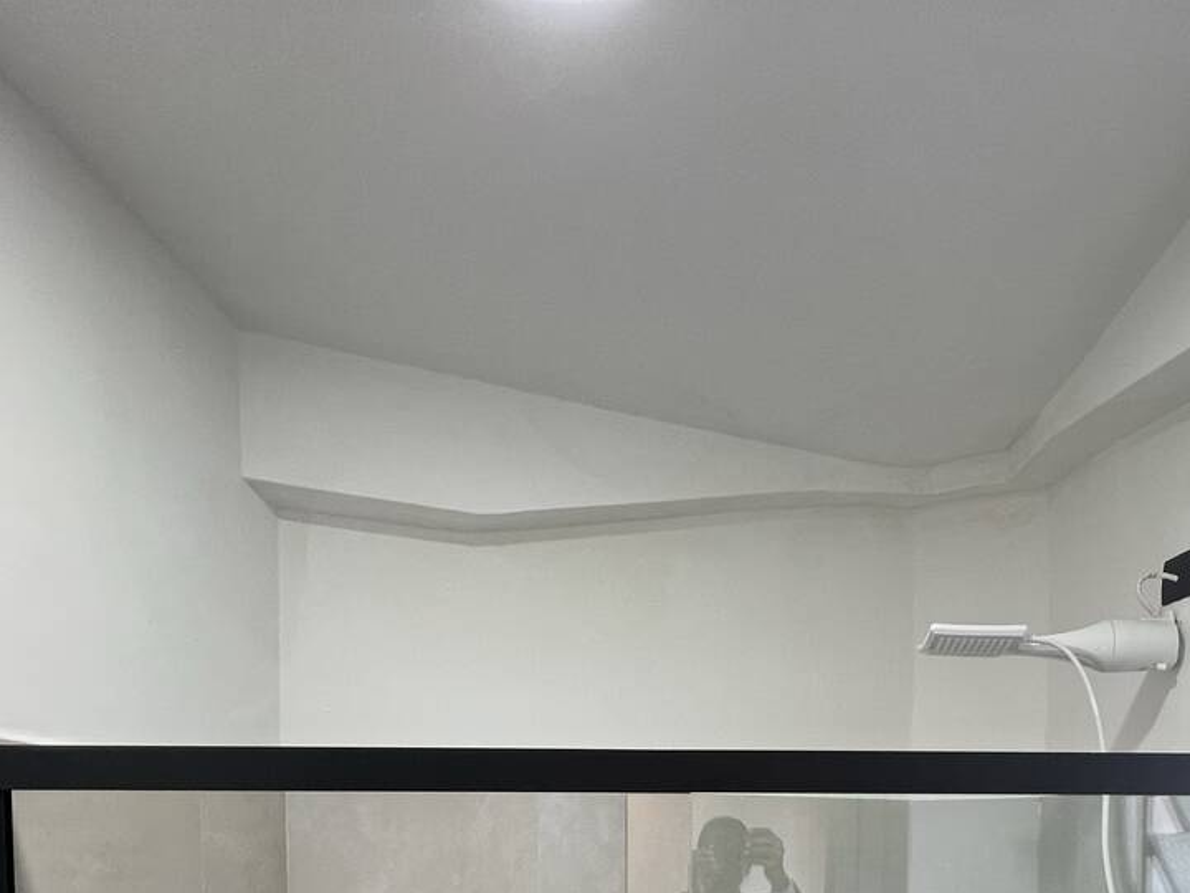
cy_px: 891
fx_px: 894
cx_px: 767
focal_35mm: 26
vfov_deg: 45.0
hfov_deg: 66.0
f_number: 1.8
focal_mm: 1.57
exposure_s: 1/60
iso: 200
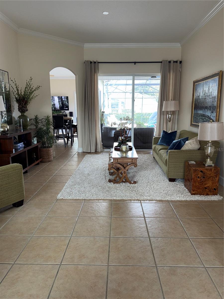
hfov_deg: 56.8
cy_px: 150
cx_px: 112
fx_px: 207
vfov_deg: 71.6
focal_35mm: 24
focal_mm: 6.76
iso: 50
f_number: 1.78
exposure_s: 1/24
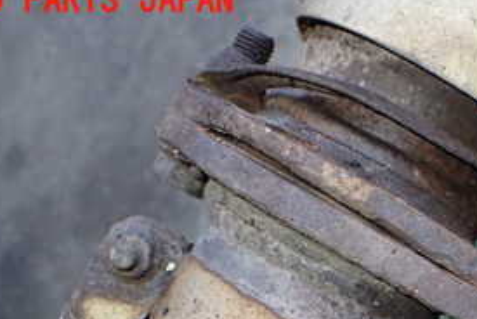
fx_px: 902
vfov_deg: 19.1
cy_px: 369
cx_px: 439
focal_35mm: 68
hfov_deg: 28.4
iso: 800
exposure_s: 1/100
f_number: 2.3
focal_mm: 5.4
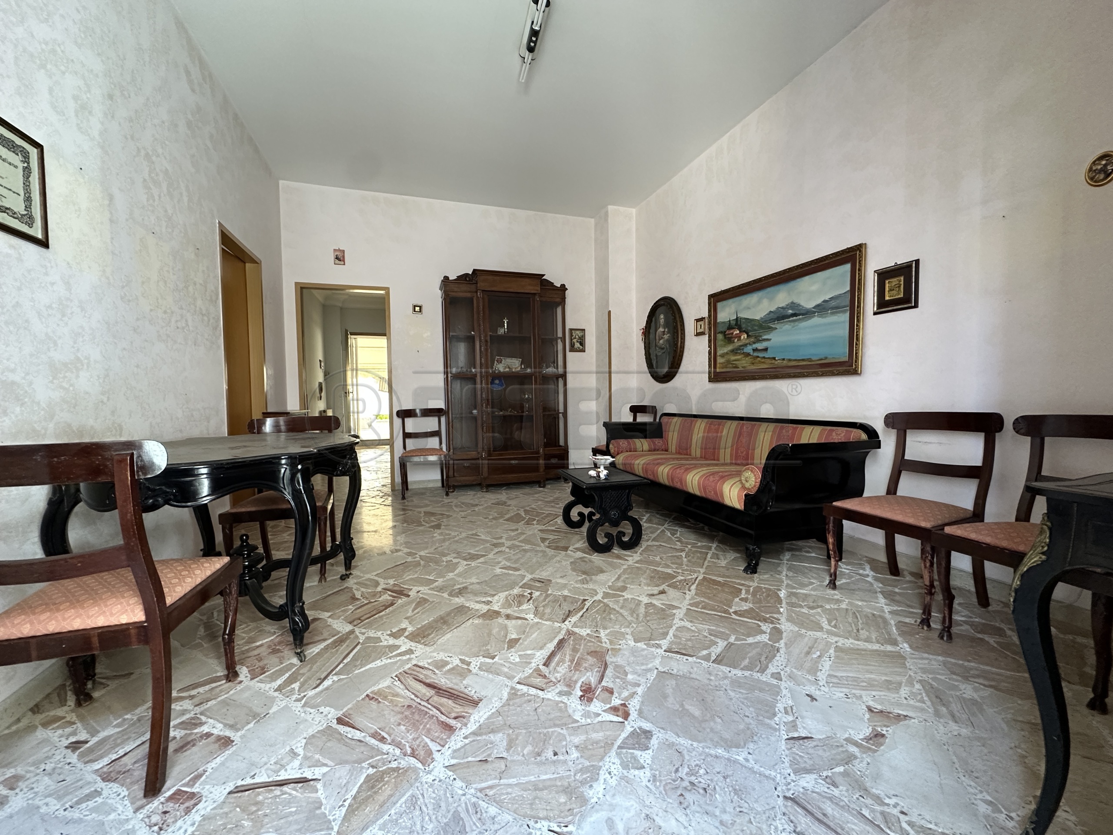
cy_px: 418
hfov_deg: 102.1
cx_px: 556
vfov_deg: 85.7
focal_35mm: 14
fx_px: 450
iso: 400
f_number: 2.2
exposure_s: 1/60
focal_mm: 2.22
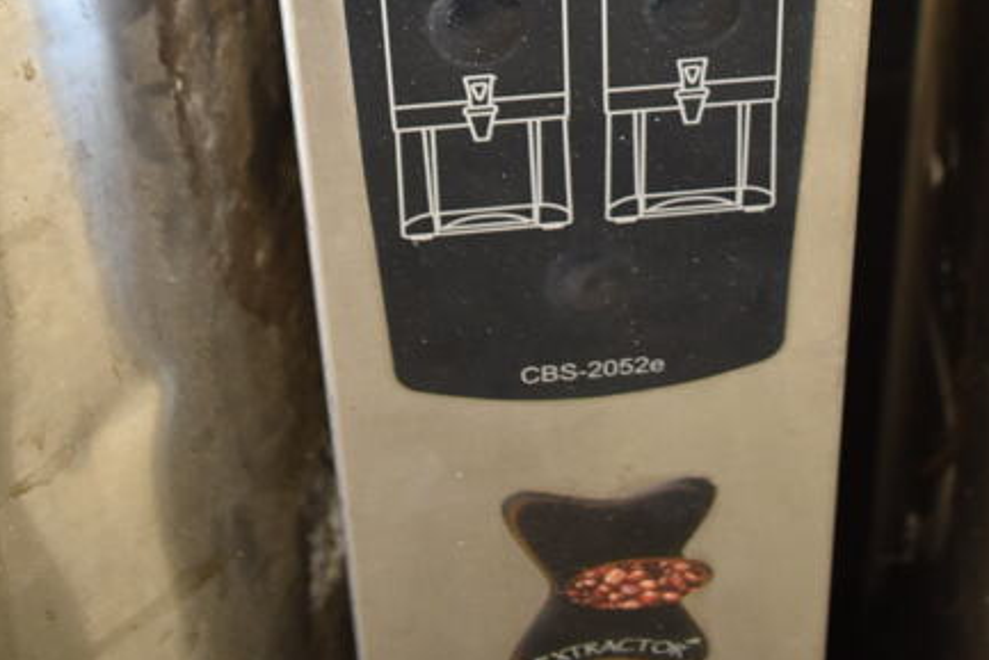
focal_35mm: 57
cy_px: -225
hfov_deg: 35.0
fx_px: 1566
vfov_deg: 21.3
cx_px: 505
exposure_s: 1/30
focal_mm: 18
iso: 900
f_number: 3.5
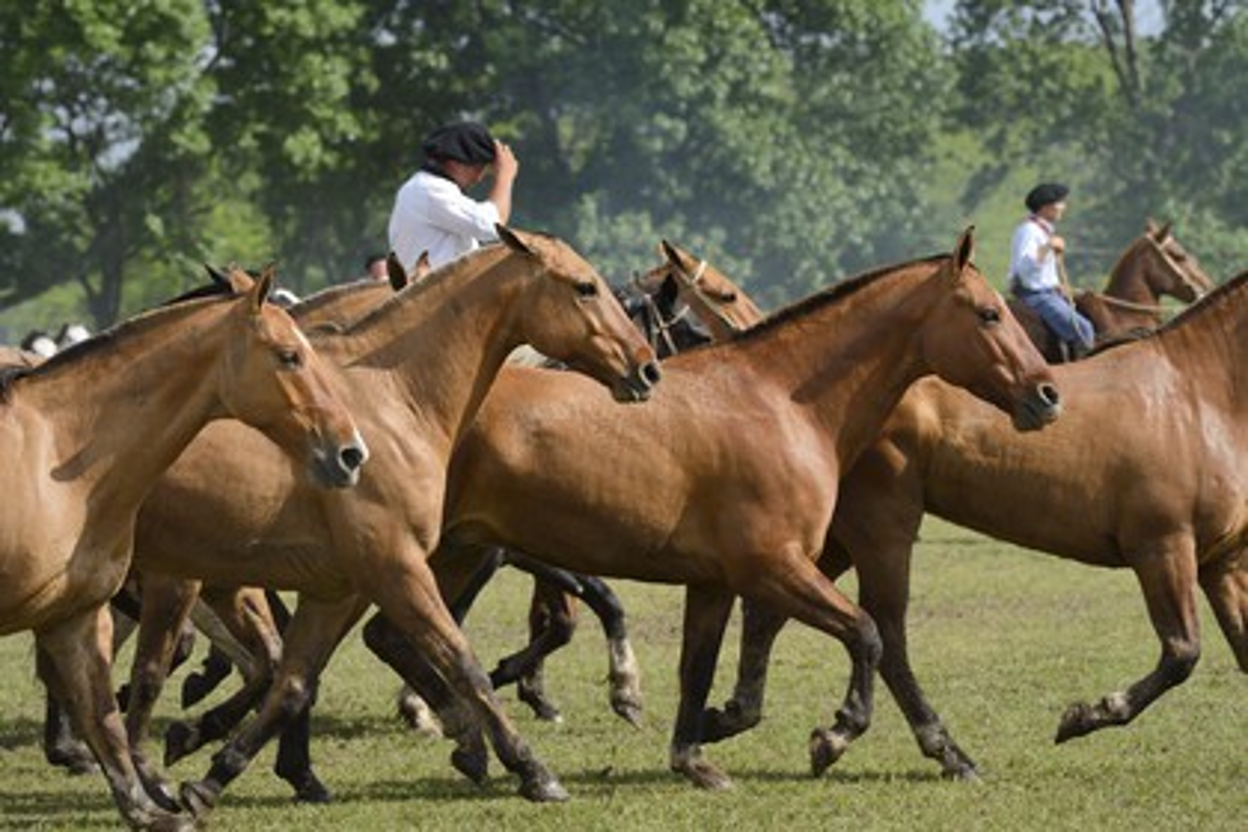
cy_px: 416
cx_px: 624
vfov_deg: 8.9
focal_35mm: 155
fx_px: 5373
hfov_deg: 13.2
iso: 400
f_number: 6.3
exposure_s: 1/800
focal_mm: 155
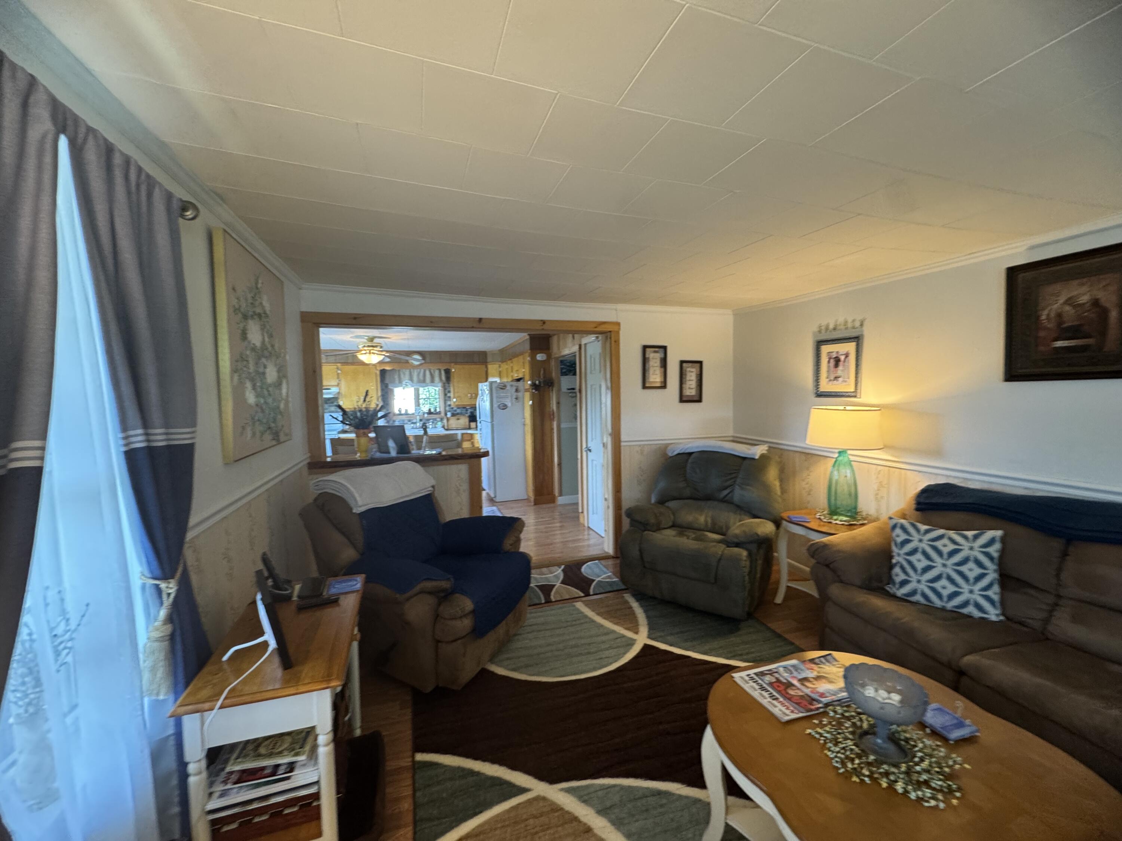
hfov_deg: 102.1
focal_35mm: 14
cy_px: 420
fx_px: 454
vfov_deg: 85.7
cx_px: 561
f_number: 2.2
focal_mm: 2.22
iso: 200
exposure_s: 1/60
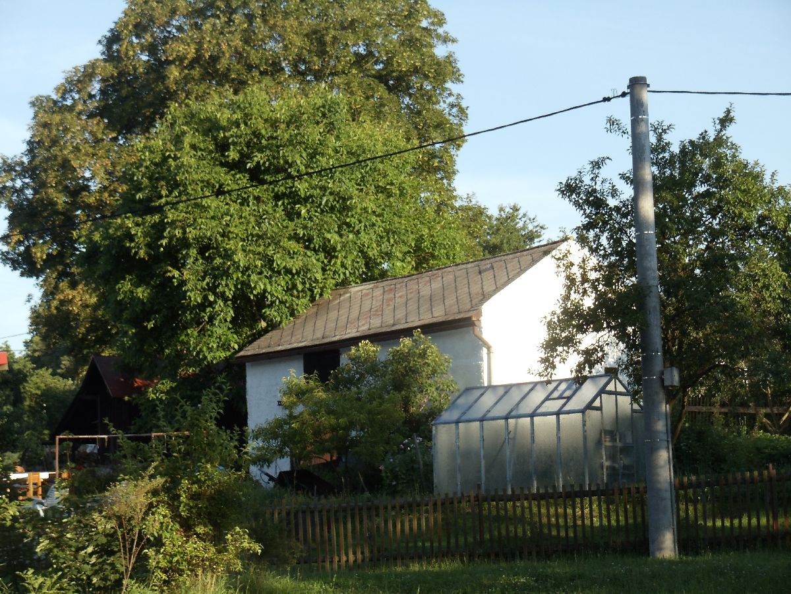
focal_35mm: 113
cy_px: 297
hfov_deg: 17.4
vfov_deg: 13.1
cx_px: 396
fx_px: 2582
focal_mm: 15.35
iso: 100
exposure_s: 1/250
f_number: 4.8
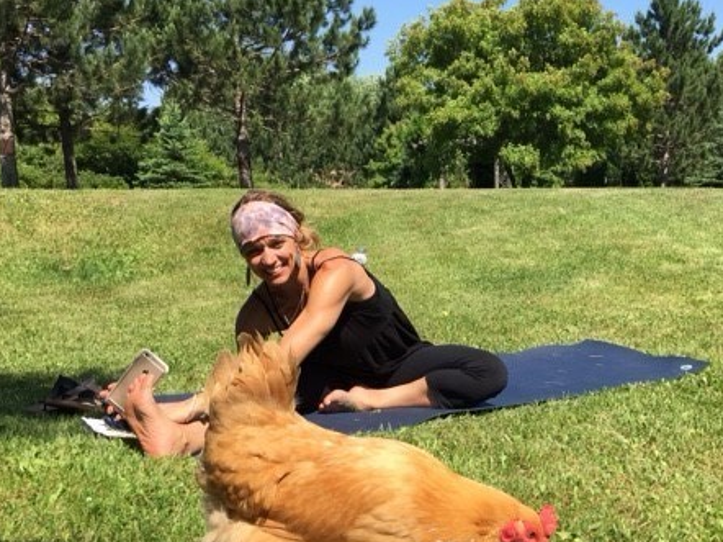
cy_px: 337
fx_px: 877
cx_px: 468
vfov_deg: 34.2
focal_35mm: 42
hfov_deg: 44.3
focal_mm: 4.15
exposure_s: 1/999
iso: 25
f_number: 2.2
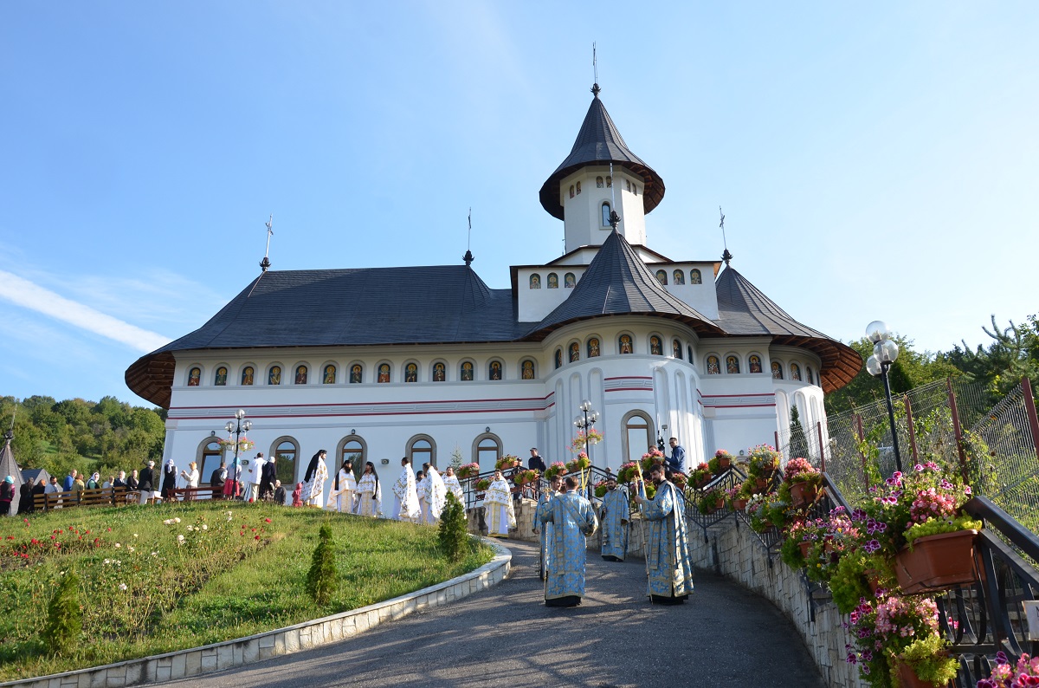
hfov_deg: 67.5
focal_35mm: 27
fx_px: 777
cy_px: 344
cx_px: 520
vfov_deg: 47.7
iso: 200
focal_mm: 18
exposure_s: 1/250
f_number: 8
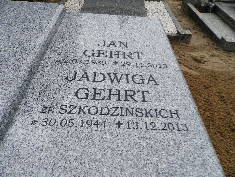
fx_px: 170
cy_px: 88
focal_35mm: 25
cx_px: 118
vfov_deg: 54.9
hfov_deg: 69.4
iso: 80
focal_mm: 4.5
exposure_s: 1/60
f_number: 8.7
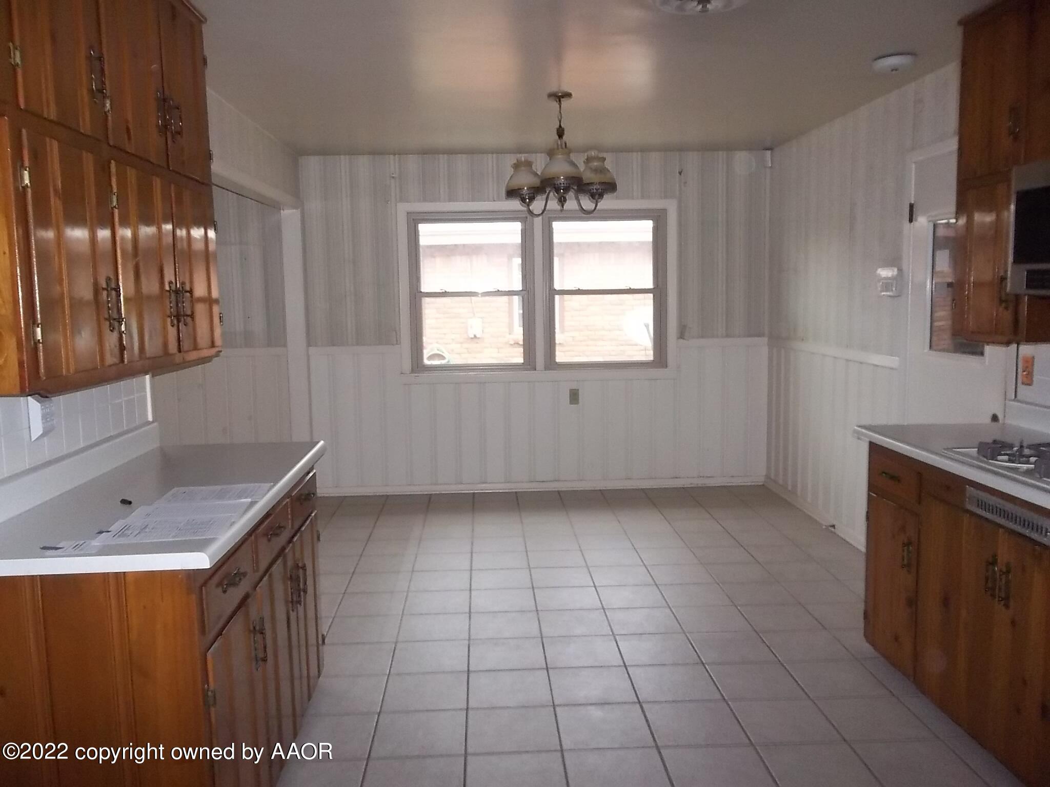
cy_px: 394
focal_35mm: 27
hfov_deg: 65.3
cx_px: 525
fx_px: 819
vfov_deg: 51.4
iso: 250
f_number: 3.5
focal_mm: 4.9
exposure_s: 1/30
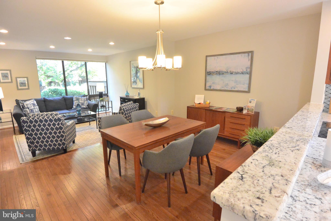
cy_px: 110
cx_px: 166
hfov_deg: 90.0
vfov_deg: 67.4
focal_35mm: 18
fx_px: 165
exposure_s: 1/60
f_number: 3.5
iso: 640
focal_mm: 6.7
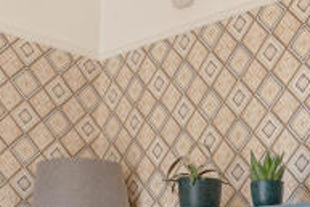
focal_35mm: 90
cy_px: 286
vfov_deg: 14.4
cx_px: 247
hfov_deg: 22.3
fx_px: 776
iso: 400
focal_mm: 17
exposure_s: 1/15
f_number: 8
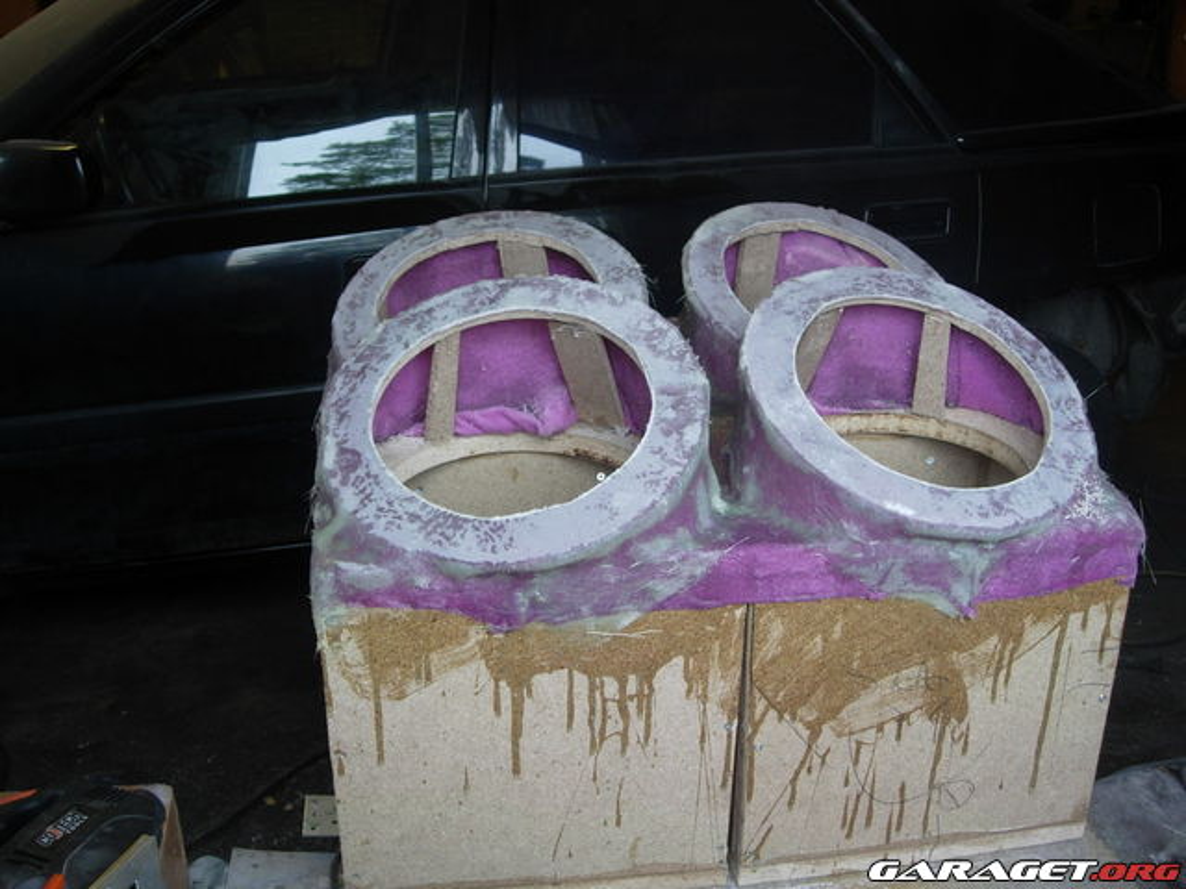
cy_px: 444
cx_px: 593
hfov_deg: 49.0
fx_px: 1302
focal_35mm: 38
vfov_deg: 37.7
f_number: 2.8
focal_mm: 7.8
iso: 79
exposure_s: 1/62.1
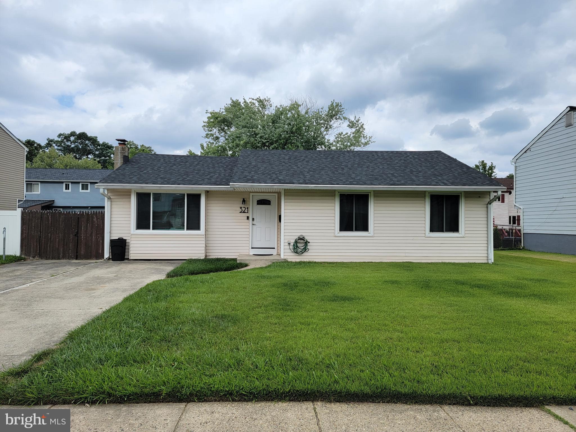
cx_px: 288
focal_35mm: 24
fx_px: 399
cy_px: 216
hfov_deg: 71.6
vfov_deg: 56.8
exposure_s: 1/1053
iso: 16
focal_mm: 6.7
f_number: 1.8
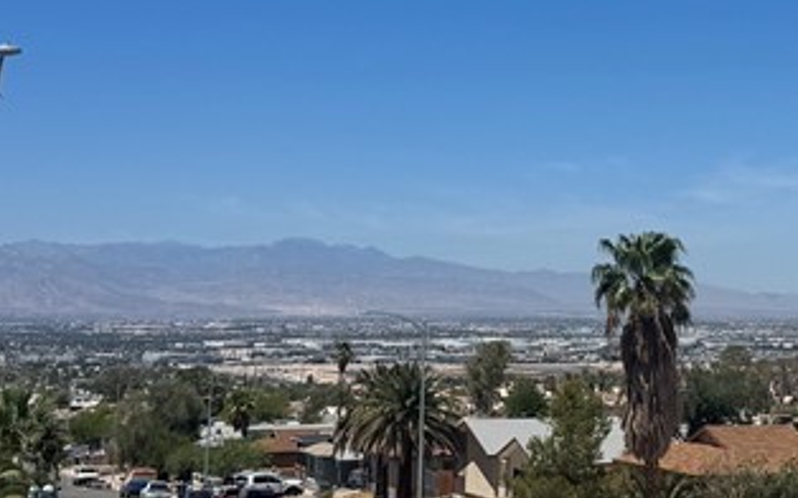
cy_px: -51
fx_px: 1804
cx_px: 648
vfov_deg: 15.3
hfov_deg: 24.5
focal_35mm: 83
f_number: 1.78
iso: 80
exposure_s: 1/7937
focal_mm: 6.76
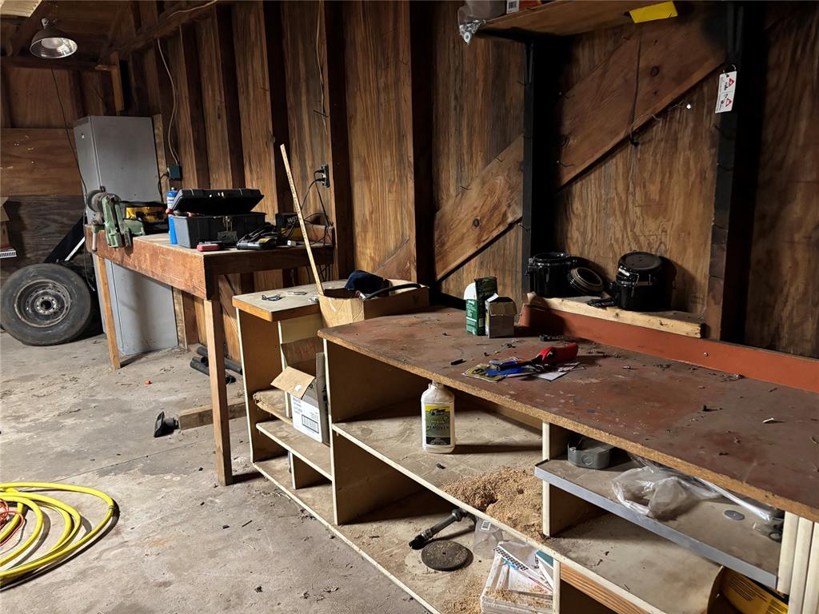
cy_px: 307
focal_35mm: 26
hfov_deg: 67.3
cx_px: 410
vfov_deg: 53.1
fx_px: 615
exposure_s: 1/30
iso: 640
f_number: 1.6
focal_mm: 5.96
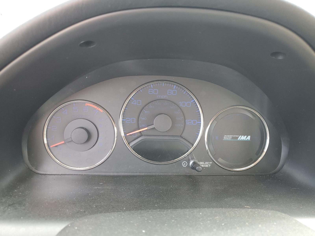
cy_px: 118
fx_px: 237
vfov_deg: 53.1
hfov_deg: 67.3
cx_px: 158
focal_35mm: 26
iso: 56
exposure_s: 1/60.2
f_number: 1.5
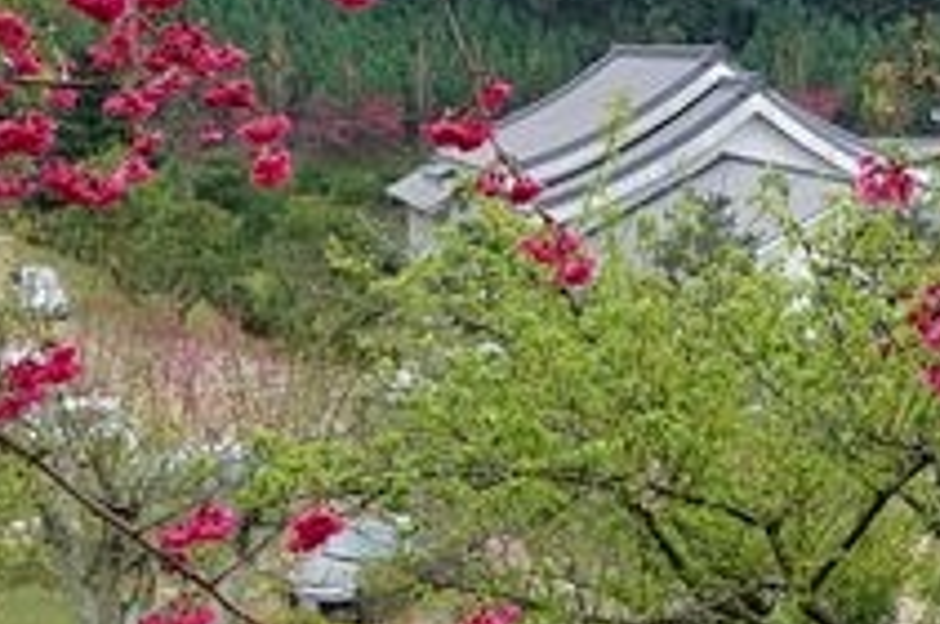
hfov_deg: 27.0
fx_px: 1929
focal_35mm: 74
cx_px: 704
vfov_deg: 18.0
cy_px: 38
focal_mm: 9
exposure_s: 1/125
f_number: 2.8
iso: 125
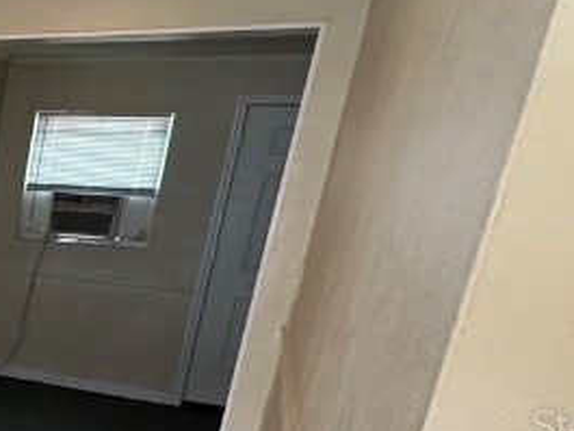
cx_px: -373
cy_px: 425
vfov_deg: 25.8
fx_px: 896
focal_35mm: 54
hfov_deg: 24.0
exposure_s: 1/120
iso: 250
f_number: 2.2
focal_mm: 2.22
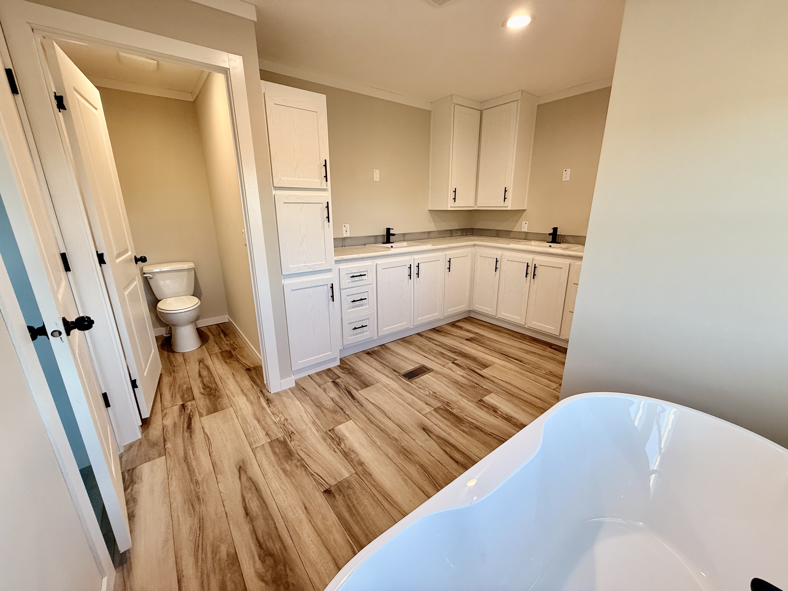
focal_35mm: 14
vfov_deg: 85.7
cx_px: 394
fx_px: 319
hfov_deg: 102.1
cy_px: 296
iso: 160
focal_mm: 2.22
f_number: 2.2
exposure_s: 1/120
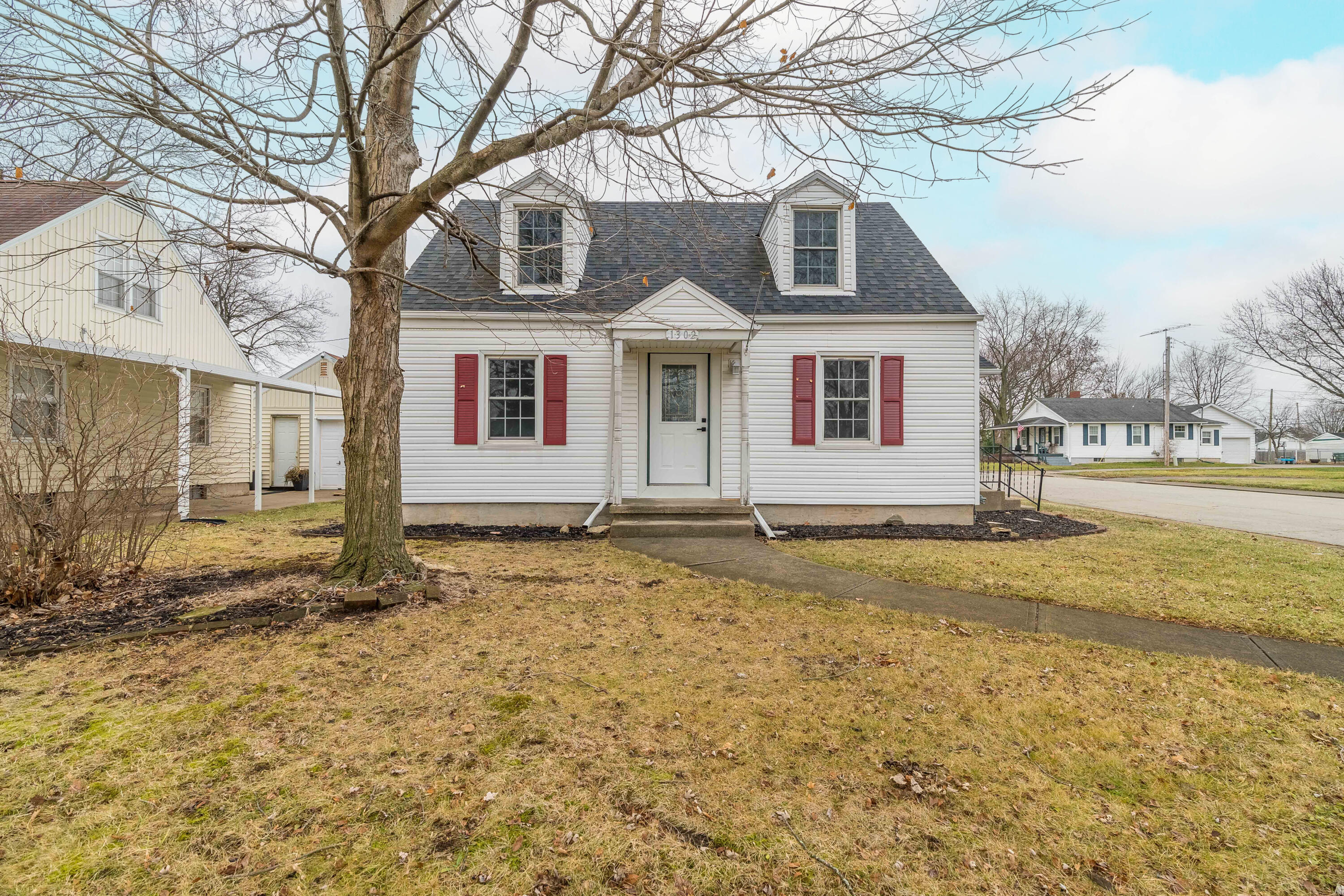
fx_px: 597
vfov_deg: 73.7
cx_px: 672
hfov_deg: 96.7
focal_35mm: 16
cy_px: 448
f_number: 8
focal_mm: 16
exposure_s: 1/320
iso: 500
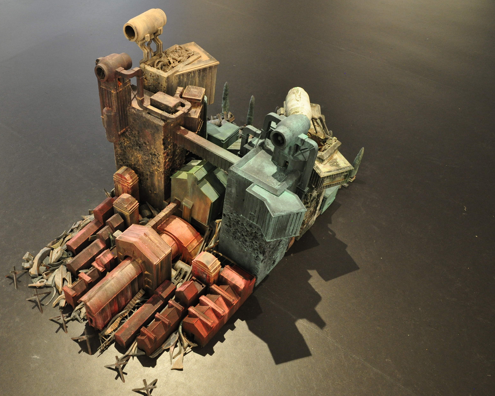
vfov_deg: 47.1
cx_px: 159
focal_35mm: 31
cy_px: 210
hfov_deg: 55.8
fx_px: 454
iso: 800
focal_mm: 16
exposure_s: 1/5
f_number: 5
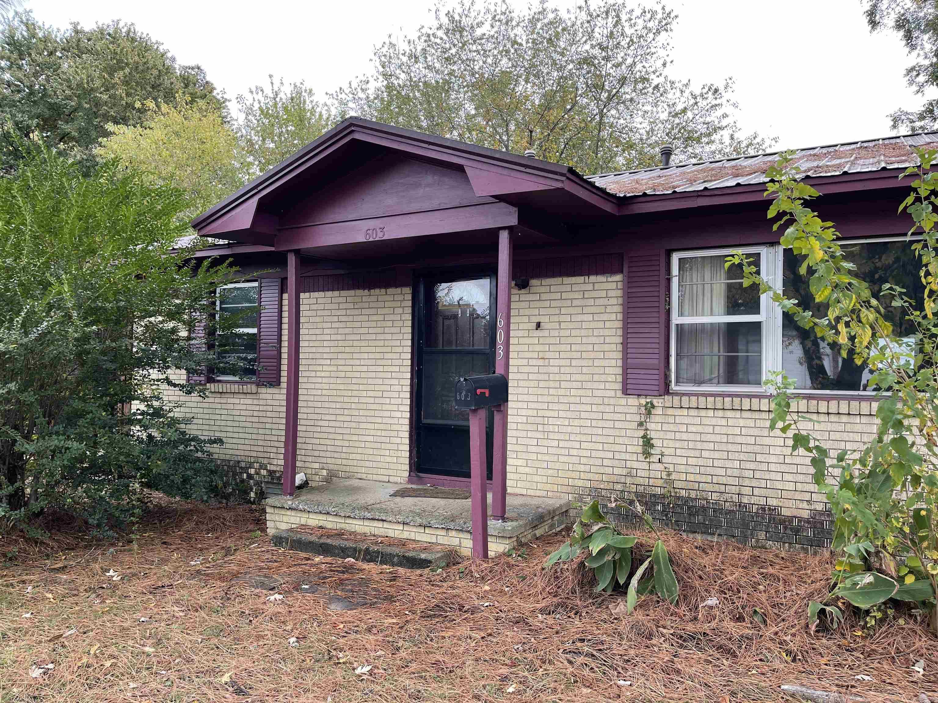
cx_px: 469
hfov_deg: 67.3
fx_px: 705
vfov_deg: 53.1
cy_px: 352
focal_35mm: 26
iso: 32
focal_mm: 5.1
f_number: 1.6
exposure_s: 1/318
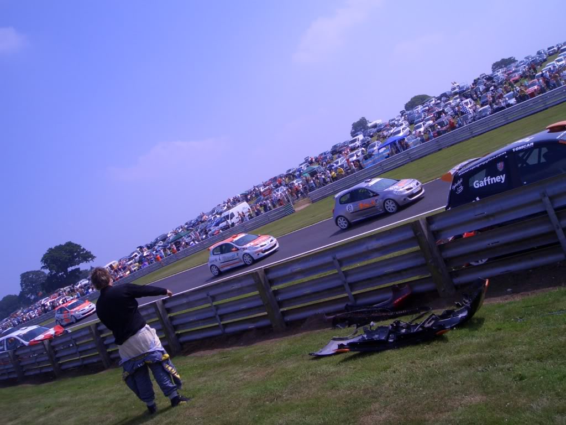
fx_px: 589
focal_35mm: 36
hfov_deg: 51.4
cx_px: 283
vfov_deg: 39.7
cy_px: 212
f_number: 4
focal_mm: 4.8
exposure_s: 1/1000
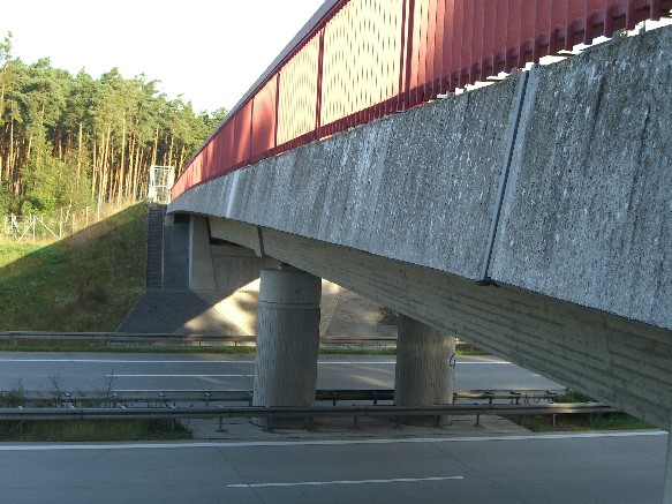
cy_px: 252
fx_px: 1106
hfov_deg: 33.8
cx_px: 336
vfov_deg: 25.7
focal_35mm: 57
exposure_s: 1/200
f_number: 3.6
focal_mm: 11.8
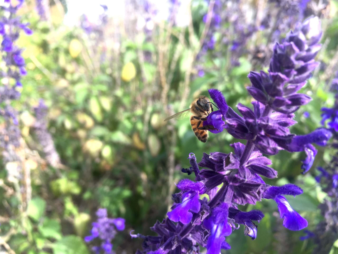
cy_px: 127
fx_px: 283
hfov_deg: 61.7
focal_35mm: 29
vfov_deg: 48.2
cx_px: 169
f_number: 2.2
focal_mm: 4.15
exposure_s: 1/214
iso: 25
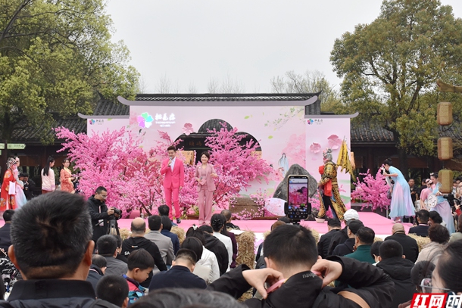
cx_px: 201
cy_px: 133
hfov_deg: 33.9
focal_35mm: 59
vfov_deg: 23.0
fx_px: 757
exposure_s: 1/250
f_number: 8
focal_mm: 30
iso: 800
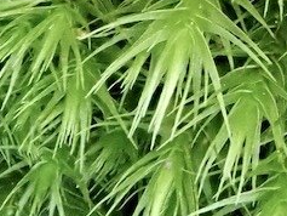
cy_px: -184
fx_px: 1402
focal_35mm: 169
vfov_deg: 8.4
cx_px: 407
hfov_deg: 11.3
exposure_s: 1/40
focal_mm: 7.34
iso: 800
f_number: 4
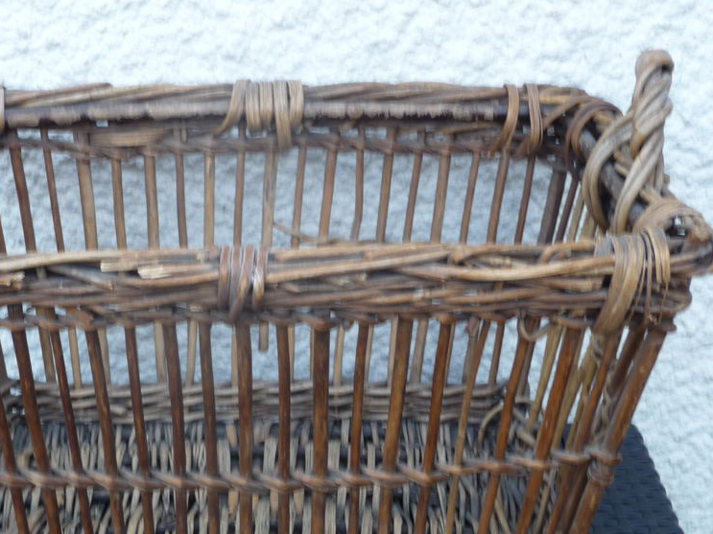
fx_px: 1524
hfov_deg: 26.2
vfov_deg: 19.9
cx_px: 259
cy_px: 318
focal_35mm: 74
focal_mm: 9.3
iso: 125
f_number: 4.3
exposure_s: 1/40
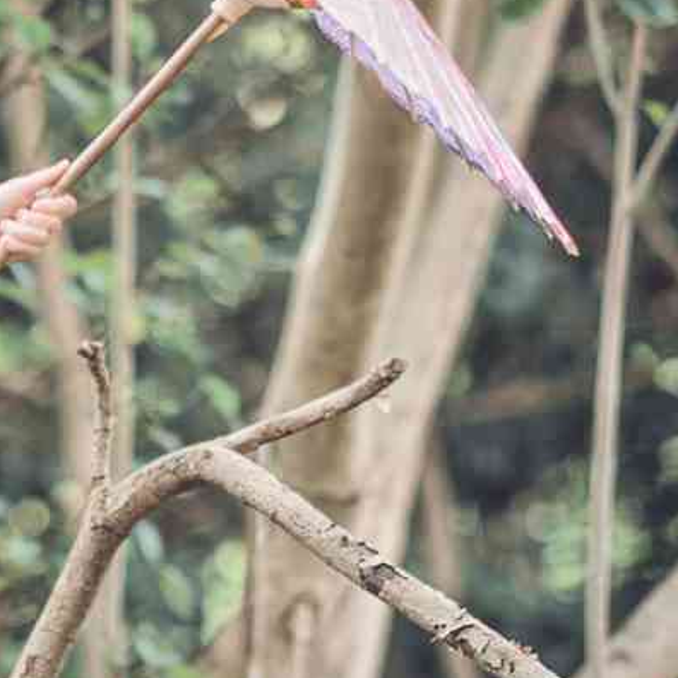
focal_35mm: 405
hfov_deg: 4.3
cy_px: 139
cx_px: 0
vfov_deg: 4.3
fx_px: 8975
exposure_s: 1/125
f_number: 1.4
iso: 100
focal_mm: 105
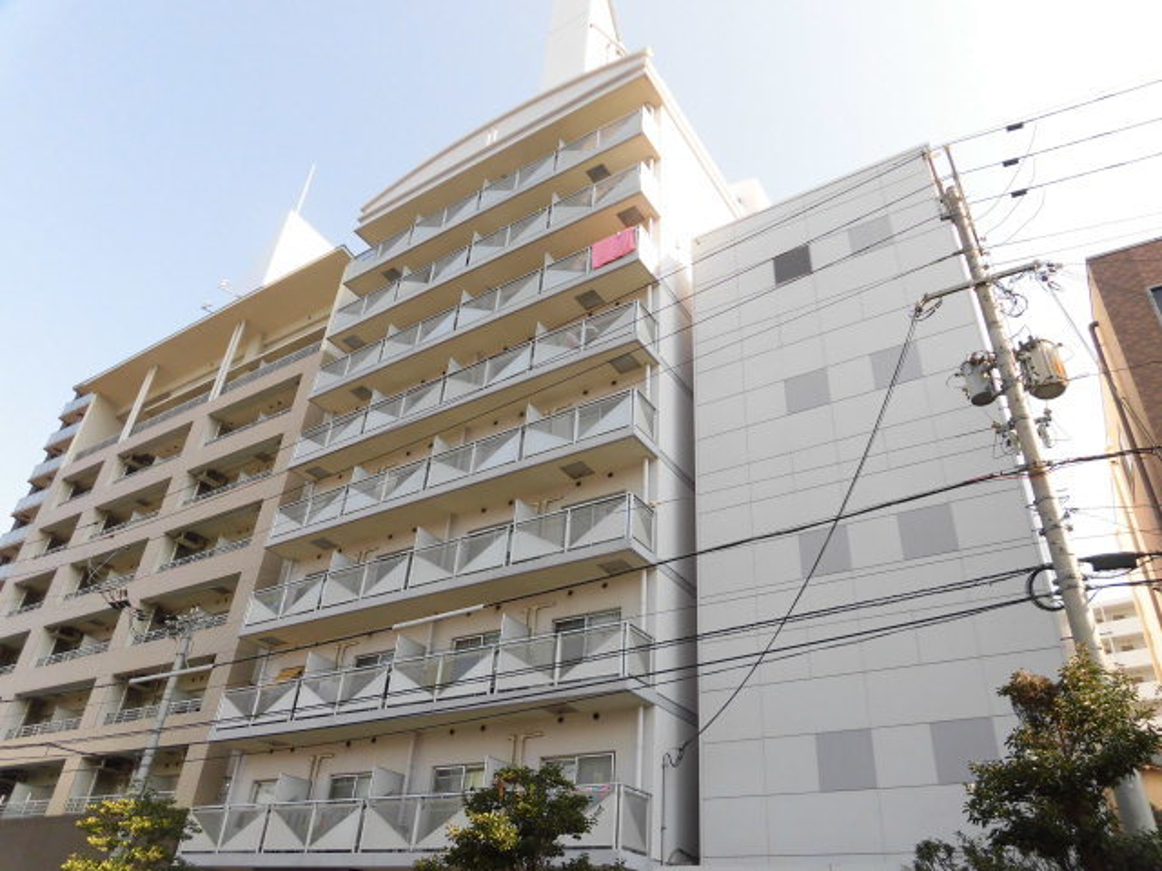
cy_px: 436
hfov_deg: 71.6
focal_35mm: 24
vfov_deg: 56.8
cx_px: 581
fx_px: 806
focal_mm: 4.3
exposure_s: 1/400
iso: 100
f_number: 3.1
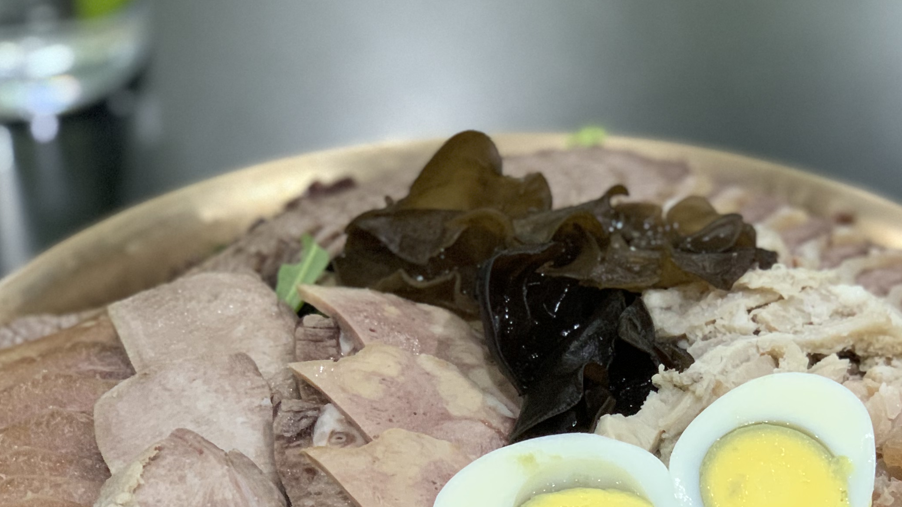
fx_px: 2631
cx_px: 619
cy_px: 510
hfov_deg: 19.4
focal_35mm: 110
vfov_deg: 10.9
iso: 250
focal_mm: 6
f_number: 2.4
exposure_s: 1/60
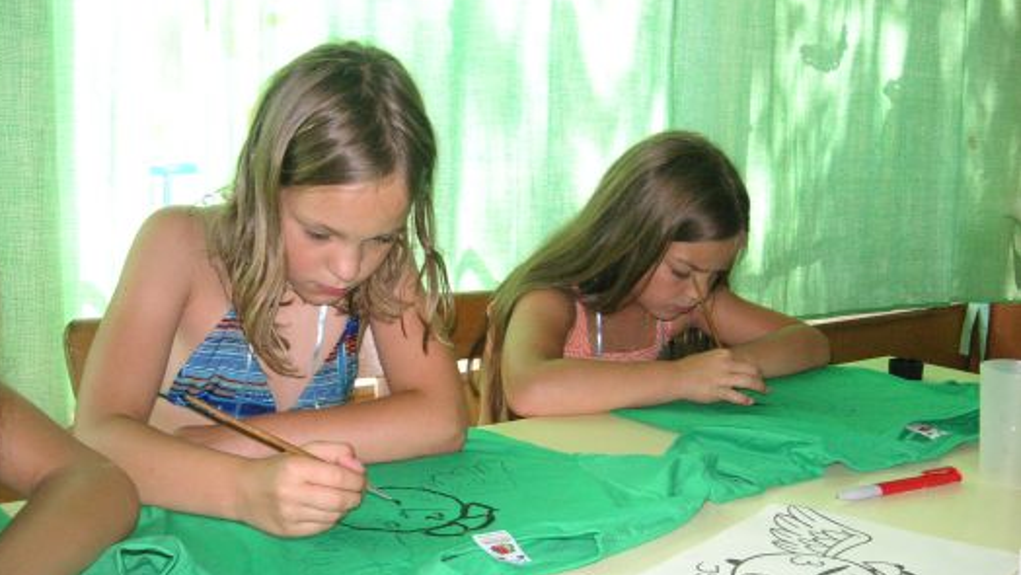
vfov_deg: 29.0
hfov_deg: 49.4
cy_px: 327
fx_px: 1110
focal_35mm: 41
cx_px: 506
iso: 160
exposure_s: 1/90
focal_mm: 6.1
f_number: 2.8
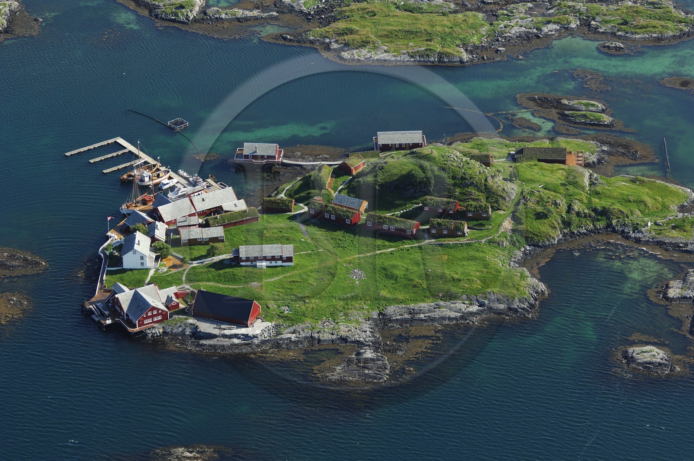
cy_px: 230
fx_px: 2368
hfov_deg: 16.7
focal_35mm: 123
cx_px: 347
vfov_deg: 11.1
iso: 100
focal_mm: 82
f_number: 2.8
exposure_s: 1/1000
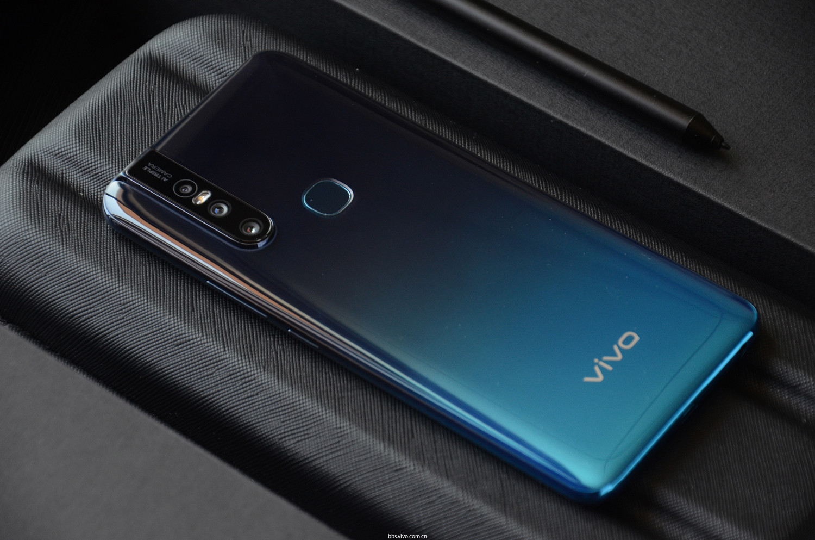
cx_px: 408
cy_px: 270
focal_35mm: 158
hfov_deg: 13.1
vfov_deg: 8.7
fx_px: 3558
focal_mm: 105
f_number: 5.6
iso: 1000
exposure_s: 1/125
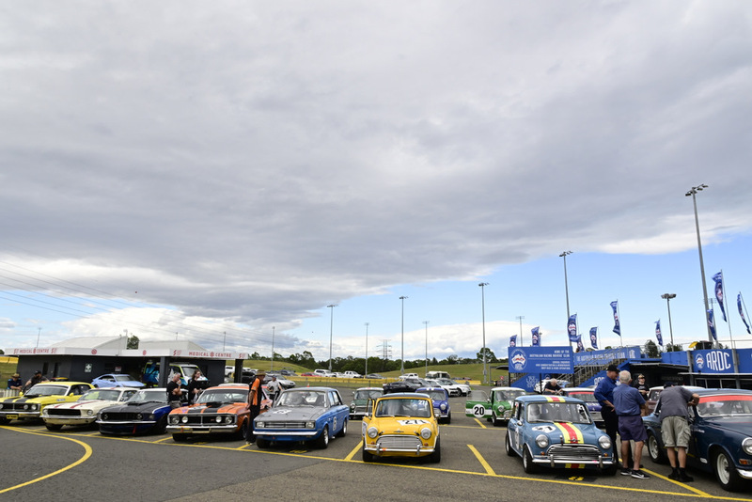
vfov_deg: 53.2
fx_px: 501
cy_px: 251
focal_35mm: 24
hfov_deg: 73.7
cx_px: 376
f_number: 22
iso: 125
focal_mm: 16
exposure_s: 1/30
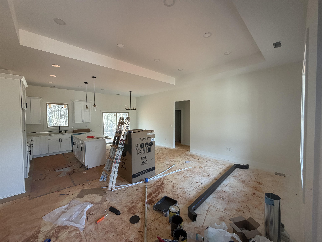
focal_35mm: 14
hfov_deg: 102.1
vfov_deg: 85.7
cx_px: 161
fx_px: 130
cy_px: 121
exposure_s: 1/121
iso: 200
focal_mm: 2.22
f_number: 2.2
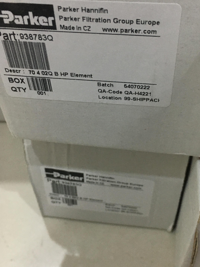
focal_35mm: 41
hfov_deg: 35.0
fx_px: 316
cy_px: 136
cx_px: 118
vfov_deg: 45.8
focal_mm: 4.15
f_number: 2.2
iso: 200
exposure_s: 1/17
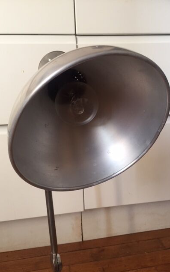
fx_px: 230
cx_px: 89
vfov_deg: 61.2
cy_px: 137
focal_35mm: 31
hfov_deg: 40.6
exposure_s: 1/33
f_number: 2.2
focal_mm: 4.15
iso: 160
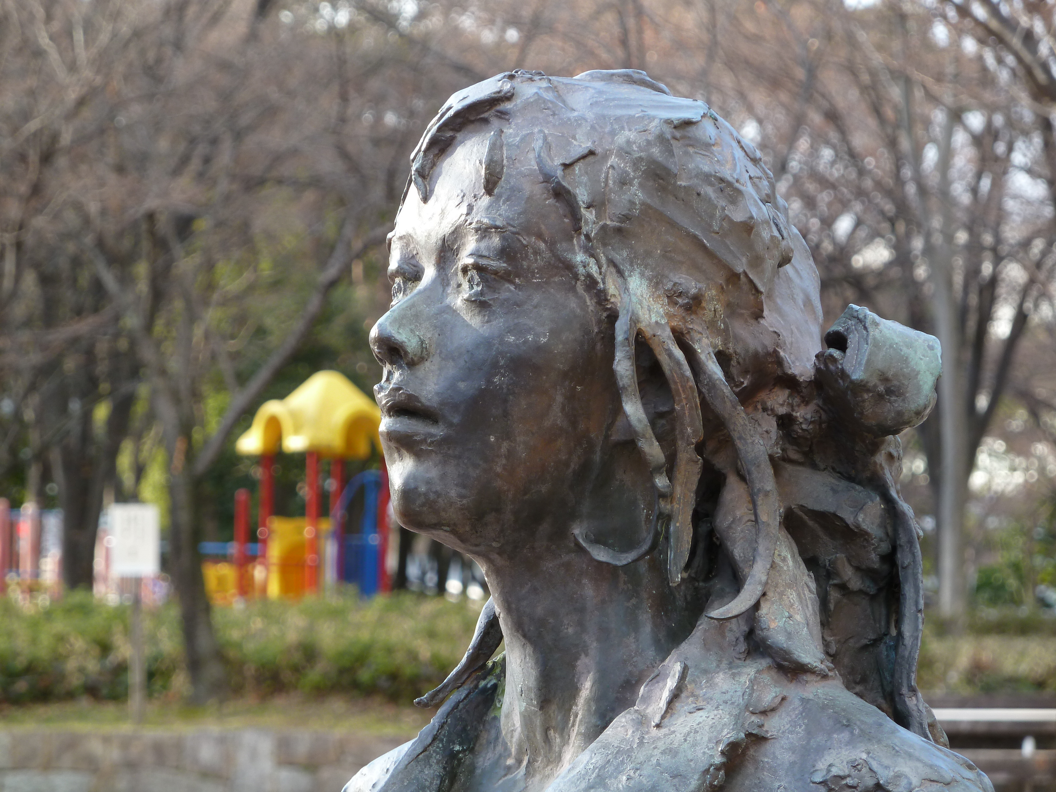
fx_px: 4820
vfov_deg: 9.4
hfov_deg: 12.5
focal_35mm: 158
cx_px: 528
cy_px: 396
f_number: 4.5
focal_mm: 25.9
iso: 80
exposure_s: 1/40
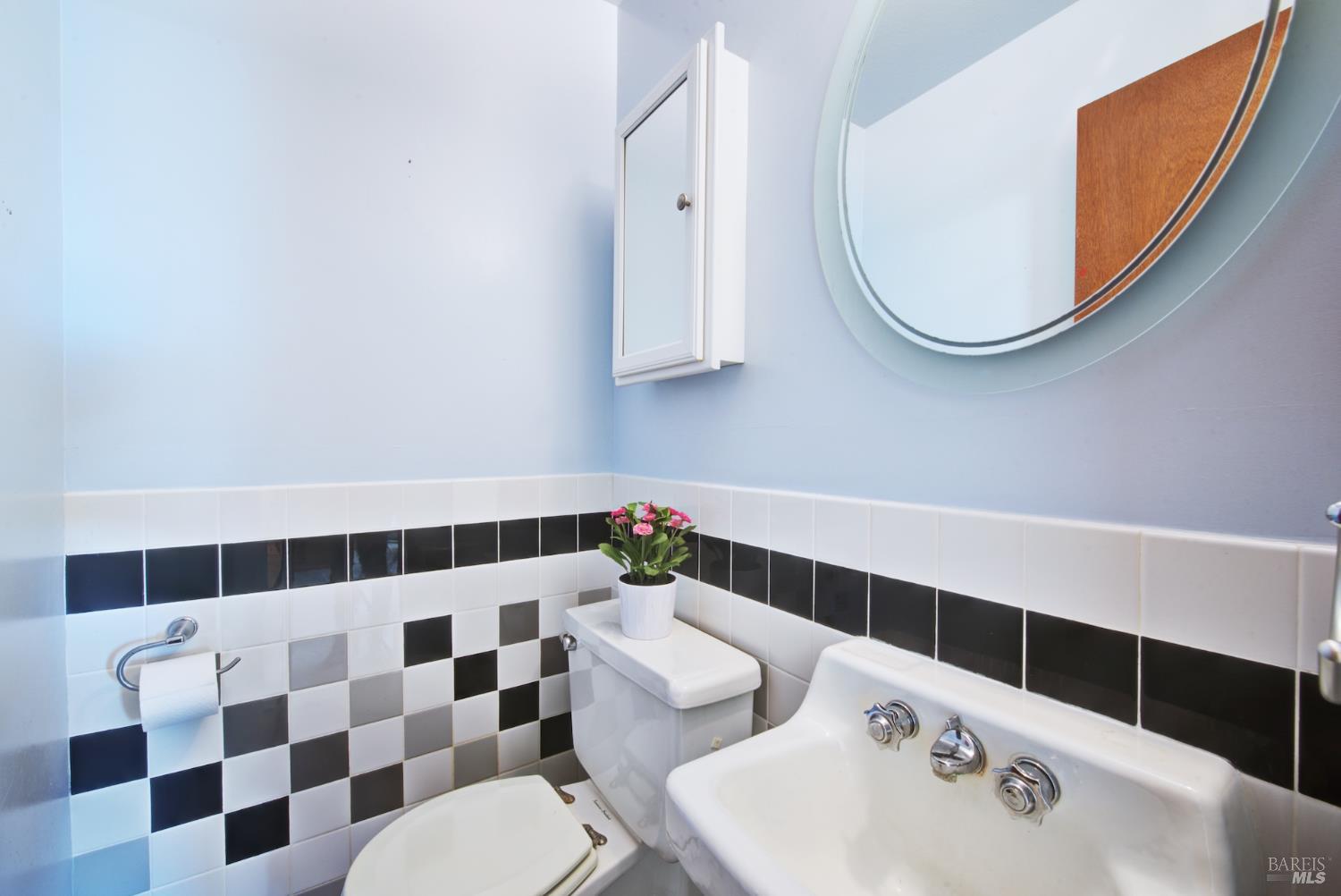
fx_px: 522
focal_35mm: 14
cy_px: 448
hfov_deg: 104.2
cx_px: 670
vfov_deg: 81.3
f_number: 14
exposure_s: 1
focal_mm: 14
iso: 100
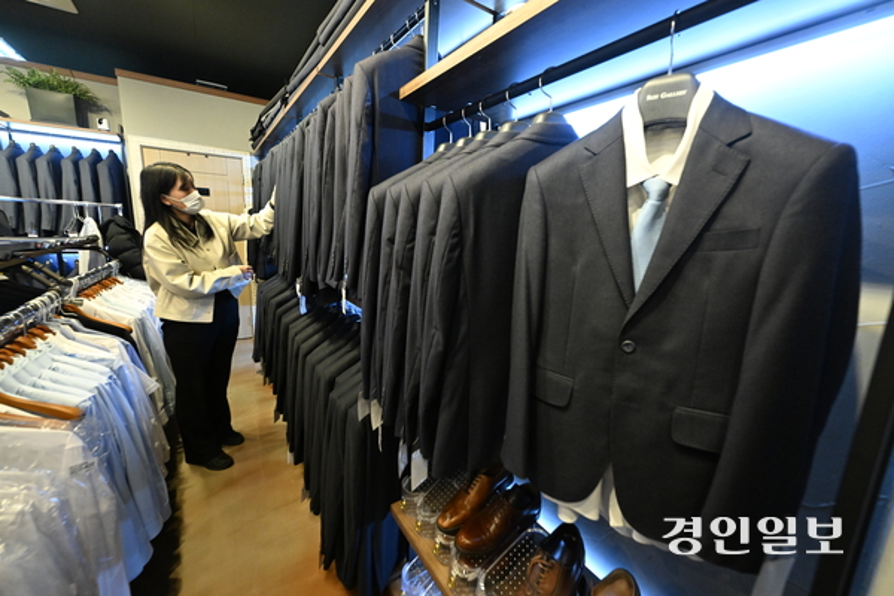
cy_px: 298
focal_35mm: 14
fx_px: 348
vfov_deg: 81.2
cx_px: 447
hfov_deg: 104.3
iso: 5000
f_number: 5.6
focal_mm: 14
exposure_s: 1/160
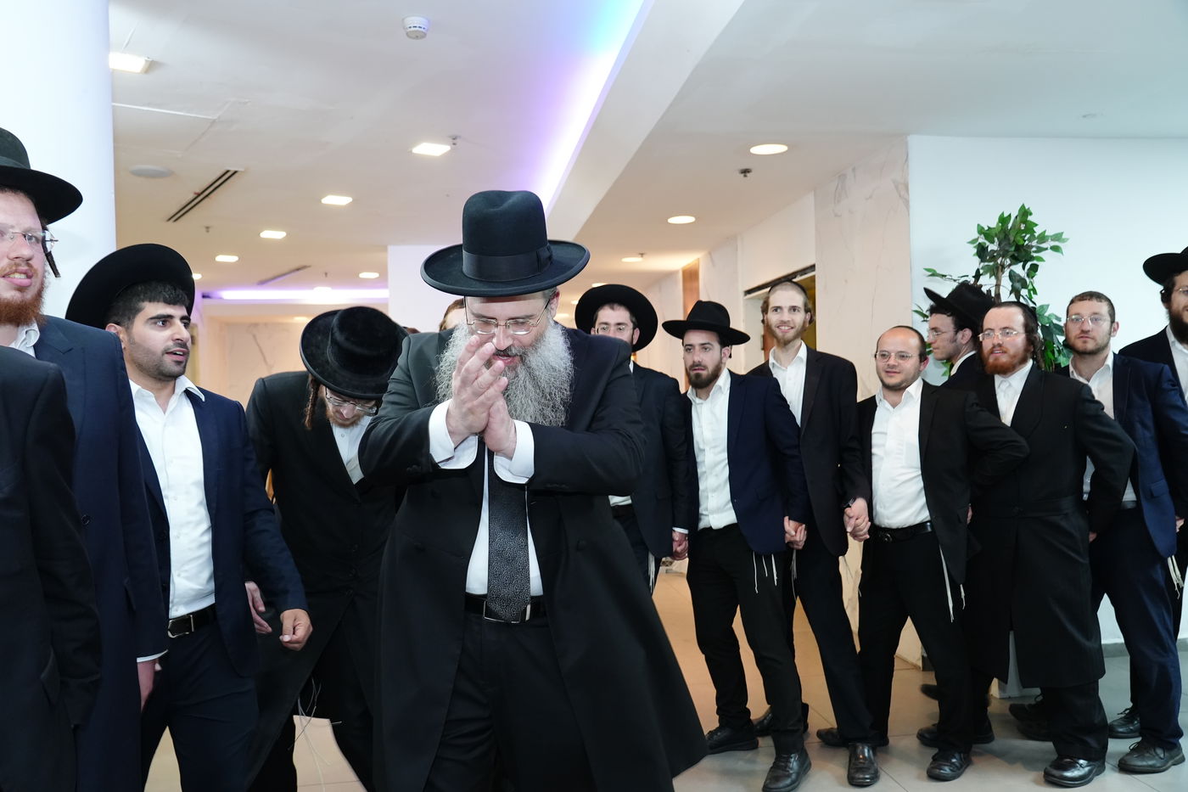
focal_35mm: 28
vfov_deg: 46.4
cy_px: 396
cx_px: 594
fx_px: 924
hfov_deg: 65.5
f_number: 4.5
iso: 3200
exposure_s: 1/125
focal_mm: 28
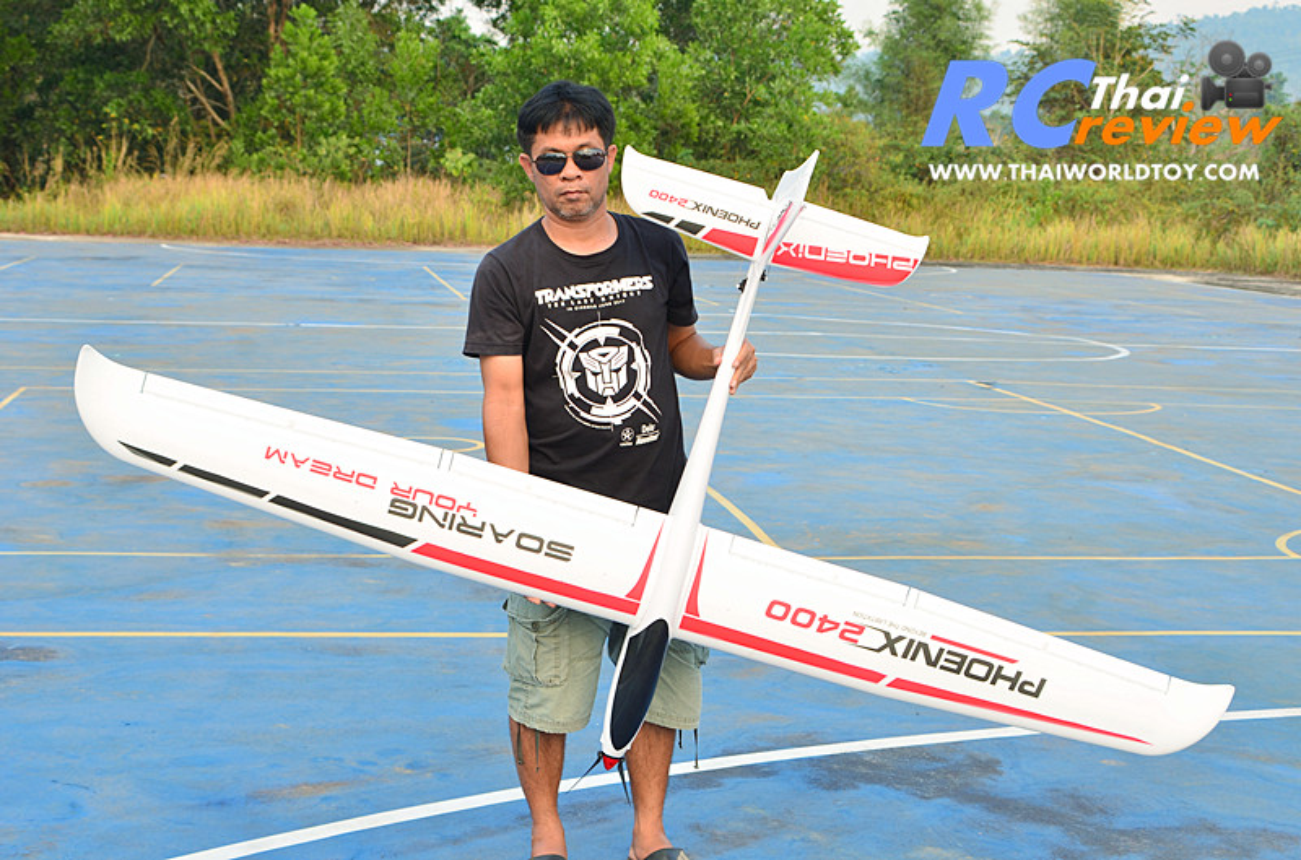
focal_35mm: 60
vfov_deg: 22.5
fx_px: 2163
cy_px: 430
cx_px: 650
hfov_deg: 33.5
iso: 100
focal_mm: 40
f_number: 5.6
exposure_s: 1/50
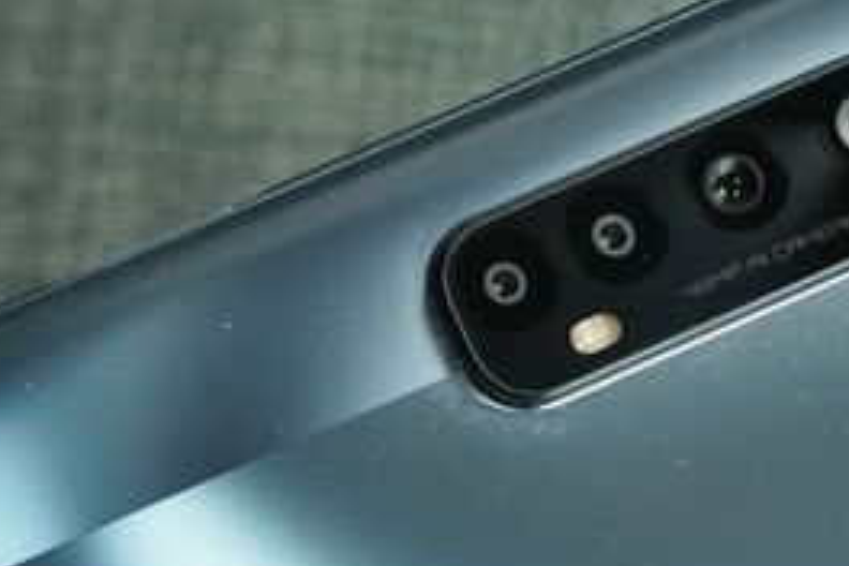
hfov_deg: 13.7
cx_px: 105
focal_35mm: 149
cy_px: 769
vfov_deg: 9.0
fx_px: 3514
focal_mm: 41
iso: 2500
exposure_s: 1/200
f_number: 6.3
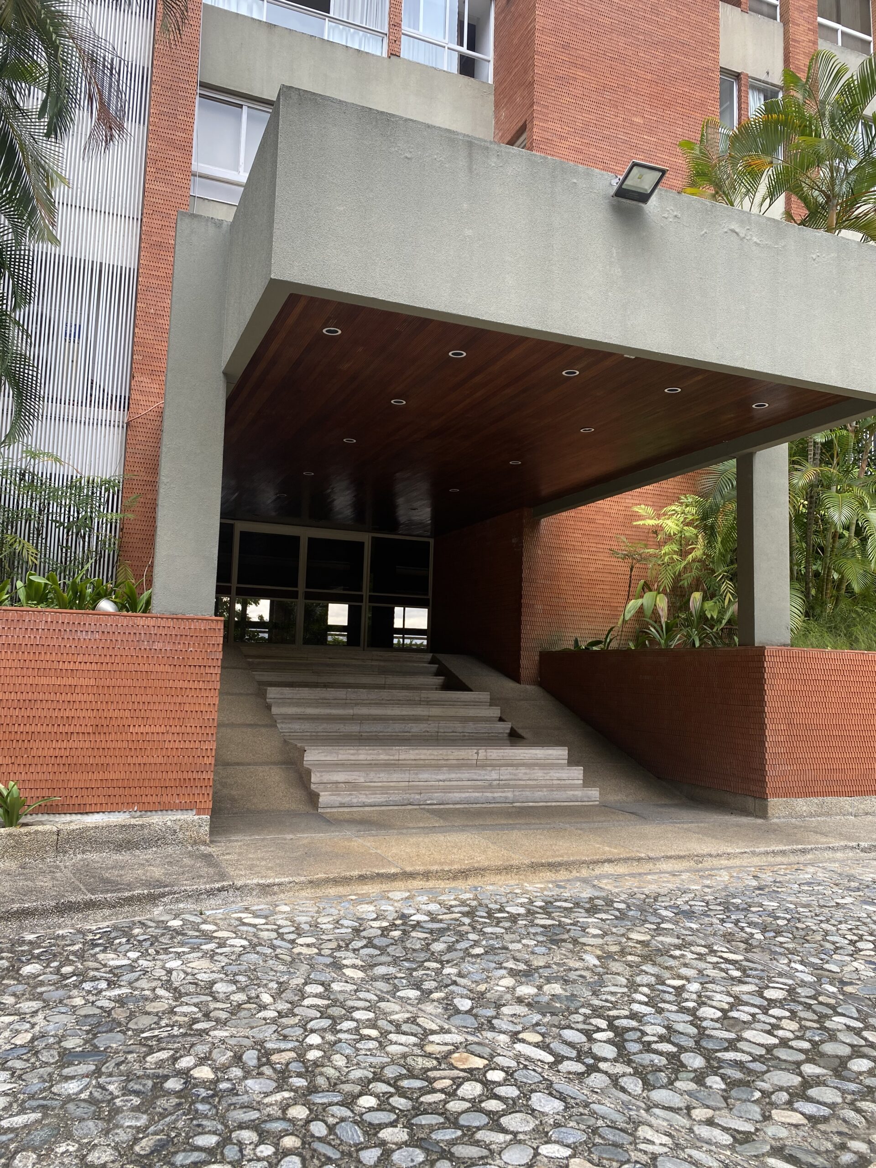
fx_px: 877
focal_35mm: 26
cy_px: 584
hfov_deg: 53.1
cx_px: 438
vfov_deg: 67.3
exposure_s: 1/385
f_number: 1.8
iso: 32
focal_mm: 4.25
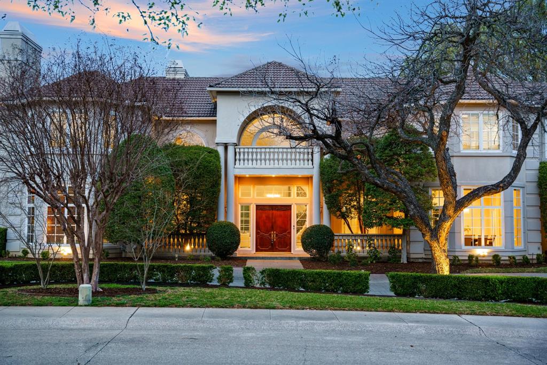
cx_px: 274
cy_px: 182
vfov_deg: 32.9
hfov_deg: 47.7
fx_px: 618
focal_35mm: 41
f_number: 4
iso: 800
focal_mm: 40.7
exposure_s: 1/15
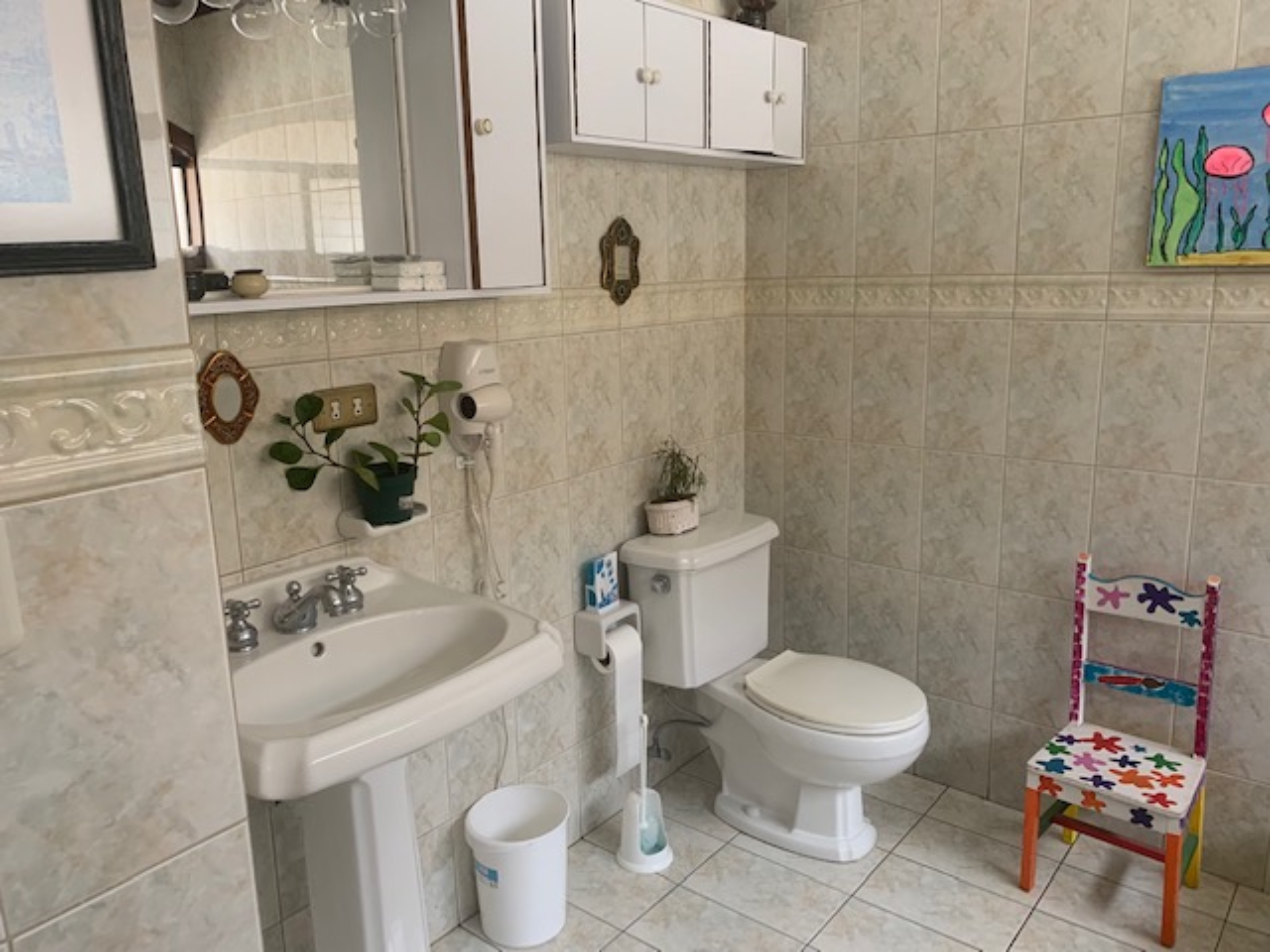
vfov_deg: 53.1
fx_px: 954
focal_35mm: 26
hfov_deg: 67.3
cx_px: 635
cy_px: 476
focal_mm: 4.25
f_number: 1.8
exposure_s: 1/83
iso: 100
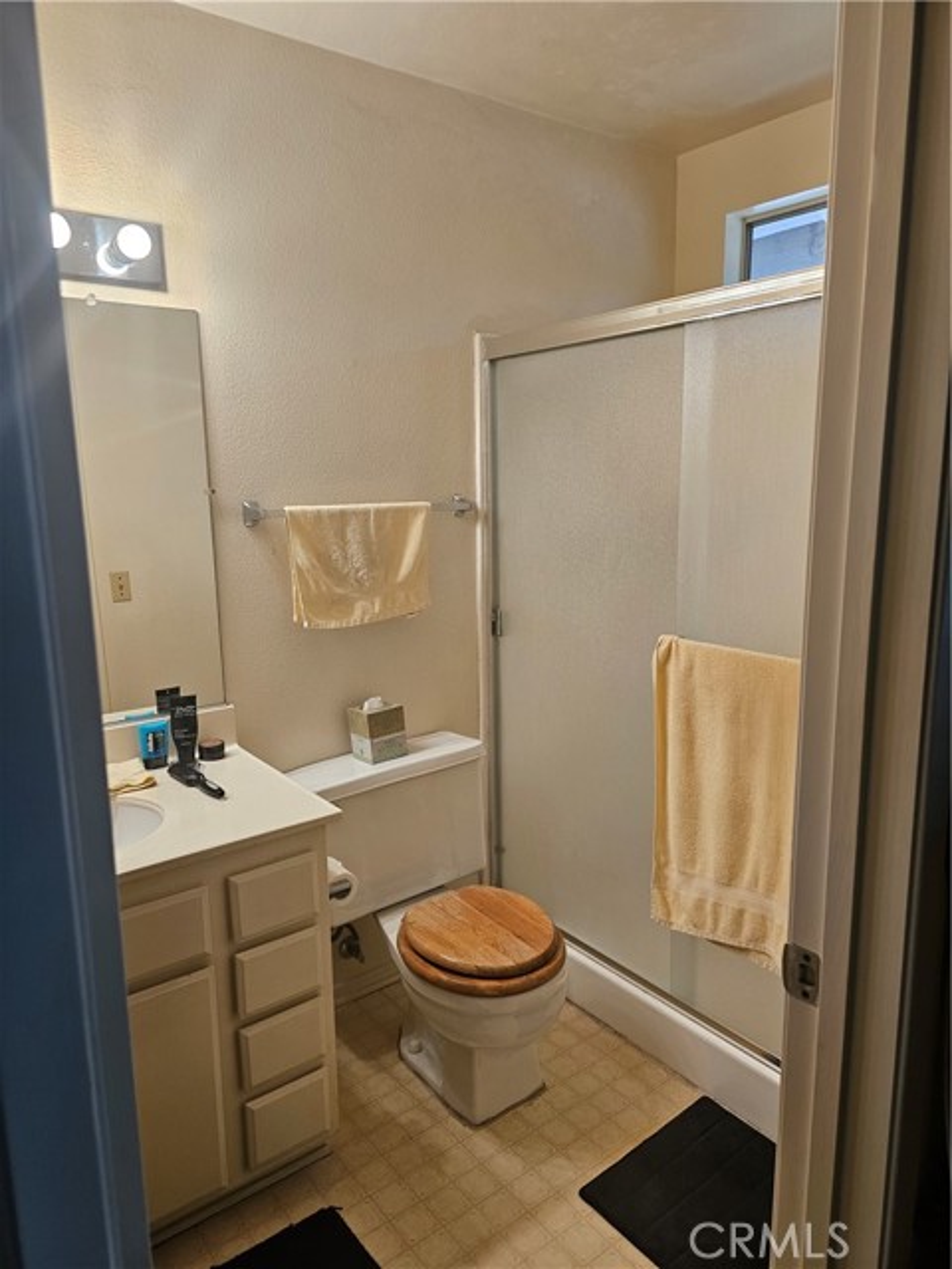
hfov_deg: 58.9
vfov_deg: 73.9
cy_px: 634
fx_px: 843
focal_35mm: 23
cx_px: 476
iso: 125
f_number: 1.7
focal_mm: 6.3
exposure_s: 1/120
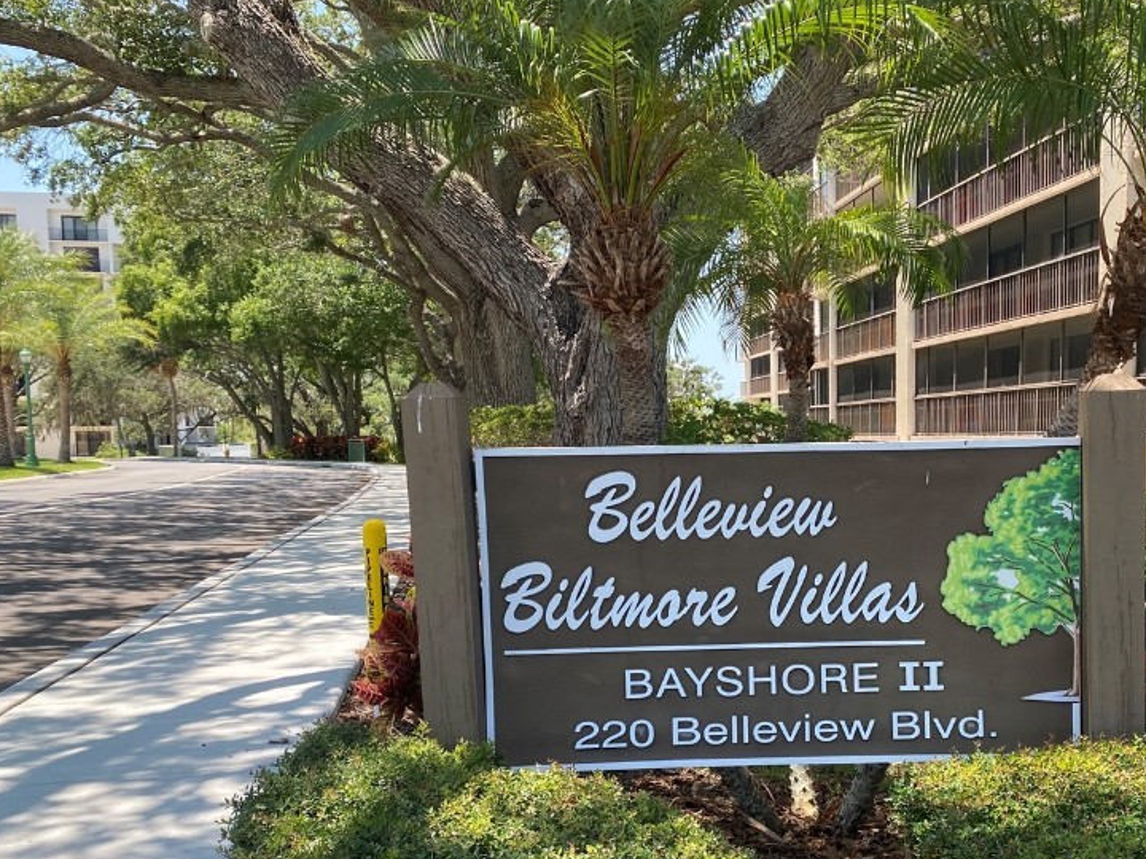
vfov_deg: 38.4
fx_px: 1225
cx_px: 770
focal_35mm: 37
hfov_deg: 49.2
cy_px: 539
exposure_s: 1/637
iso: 32
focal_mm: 4.25
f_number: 1.8
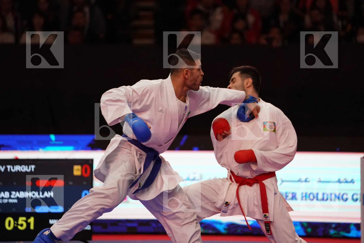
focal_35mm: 200
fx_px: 2022
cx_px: 182
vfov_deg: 6.9
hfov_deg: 10.3
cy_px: 122
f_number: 2.8
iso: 5000
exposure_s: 1/1000
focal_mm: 200
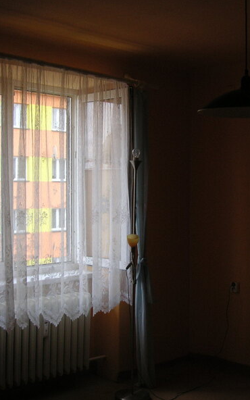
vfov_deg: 38.2
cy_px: 199
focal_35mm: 53
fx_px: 578
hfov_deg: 24.4
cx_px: 149
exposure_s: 1/180
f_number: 2.8
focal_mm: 6.1
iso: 50
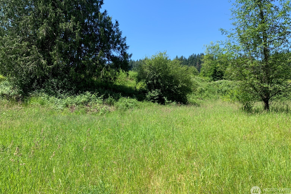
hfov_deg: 65.5
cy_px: 86
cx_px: 149
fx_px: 226
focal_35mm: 28
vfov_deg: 46.3
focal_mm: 4.25
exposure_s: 1/1076
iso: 25
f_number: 1.8
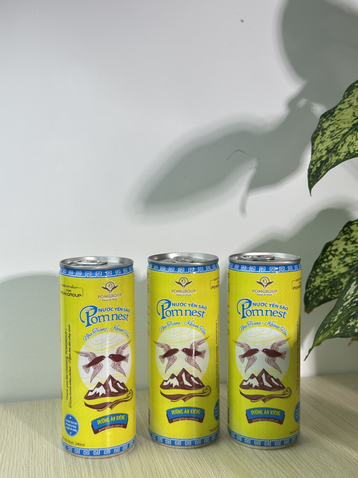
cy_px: 239
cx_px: 179
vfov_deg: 39.7
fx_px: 662
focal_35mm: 48
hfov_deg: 30.3
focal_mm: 6.86
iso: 64
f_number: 1.78
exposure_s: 1/1227
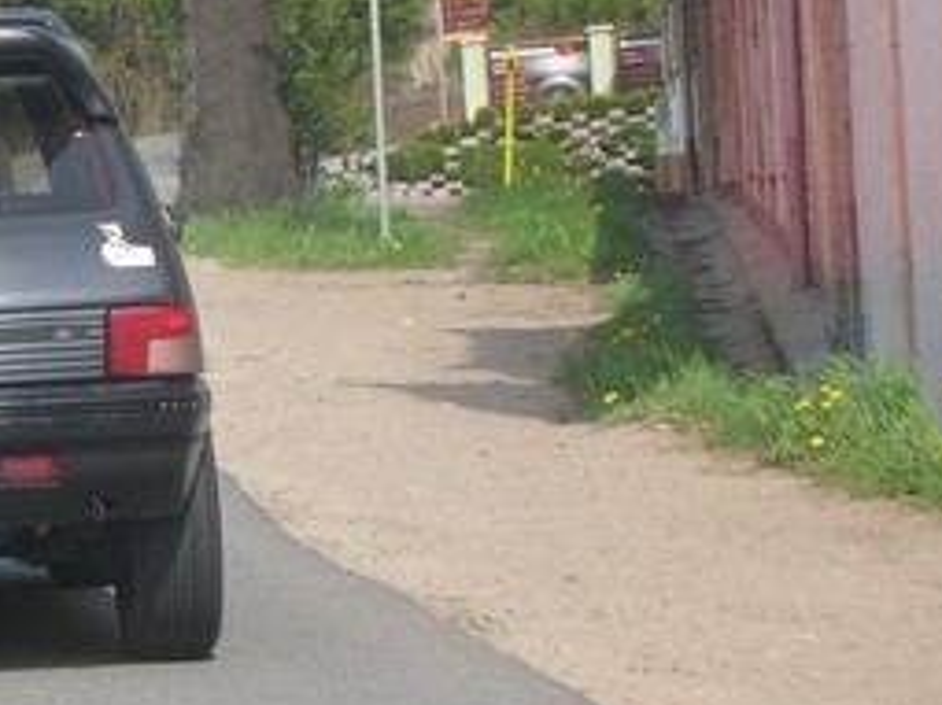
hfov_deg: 8.0
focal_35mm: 247
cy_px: 522
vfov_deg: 6.0
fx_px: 6718
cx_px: -140
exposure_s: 1/153
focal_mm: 17.4
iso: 50
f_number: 4.9
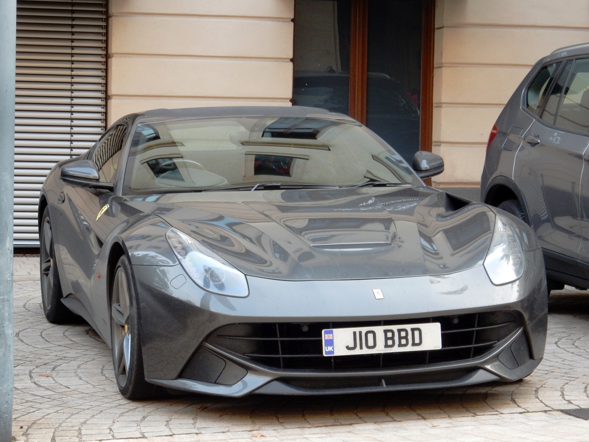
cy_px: 221
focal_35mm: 117
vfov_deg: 12.7
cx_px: 294
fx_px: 1991
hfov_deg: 16.8
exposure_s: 1/30
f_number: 5.6
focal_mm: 20.9
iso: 280
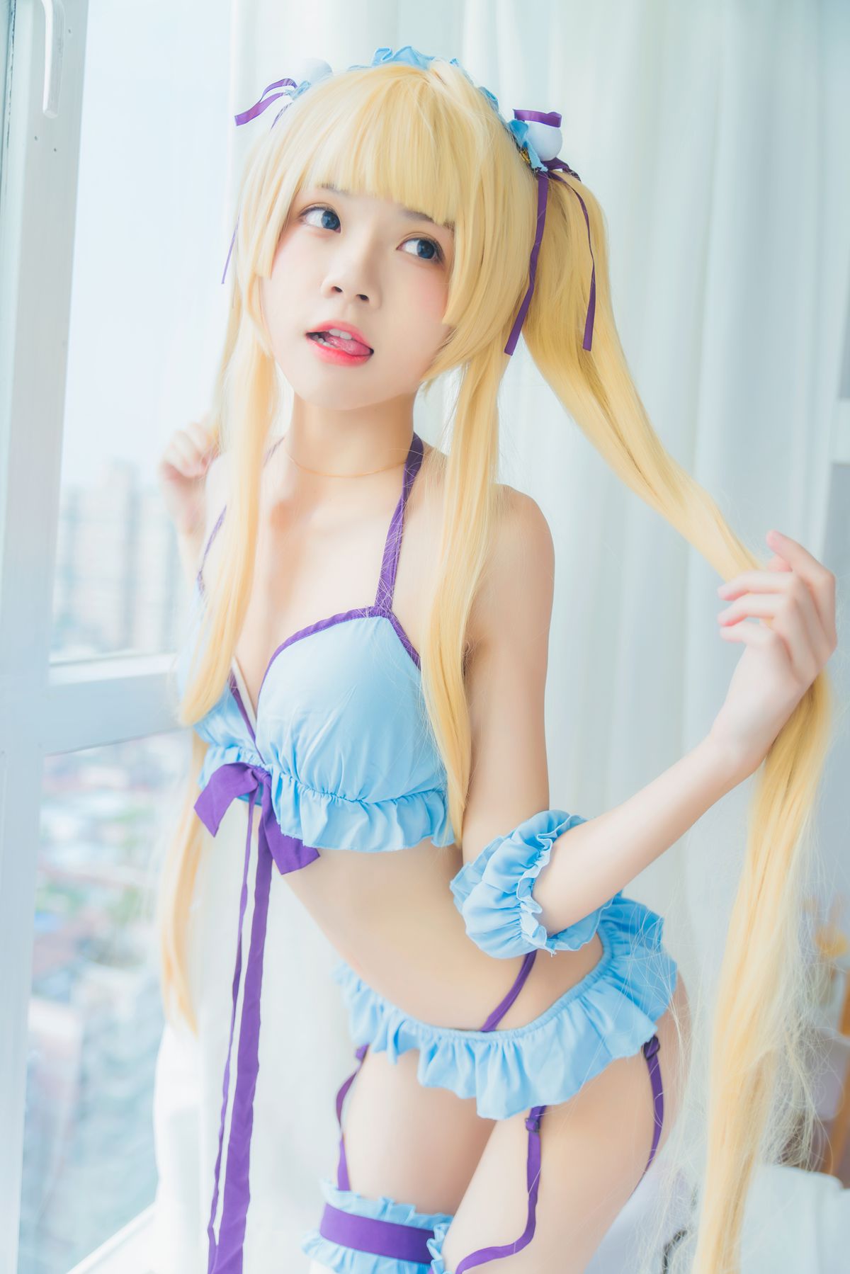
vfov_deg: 54.4
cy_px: 637
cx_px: 425
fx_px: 1239
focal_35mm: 35
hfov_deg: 37.9
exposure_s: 1/160
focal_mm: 35
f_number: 2.8
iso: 160
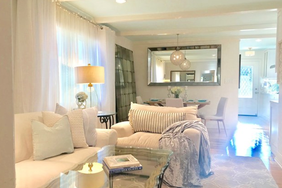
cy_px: 98
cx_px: 143
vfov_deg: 43.6
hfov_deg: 61.9
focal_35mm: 30
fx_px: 235
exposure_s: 1/60
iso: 25
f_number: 1.8
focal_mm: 3.99
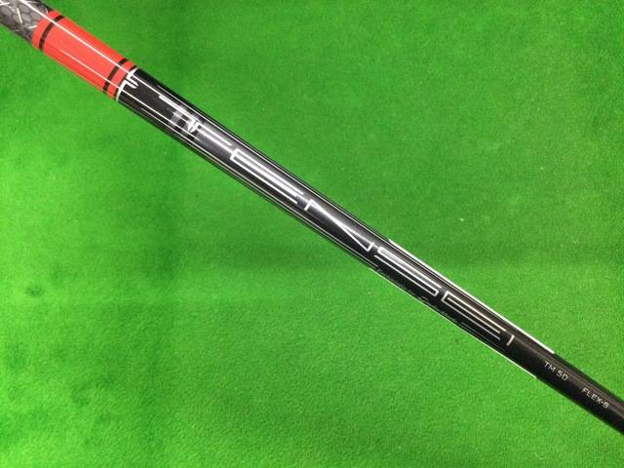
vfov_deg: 45.4
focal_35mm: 31
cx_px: 312
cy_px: 234
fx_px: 559
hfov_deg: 58.4
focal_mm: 3.3
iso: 200
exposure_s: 1/30
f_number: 2.4
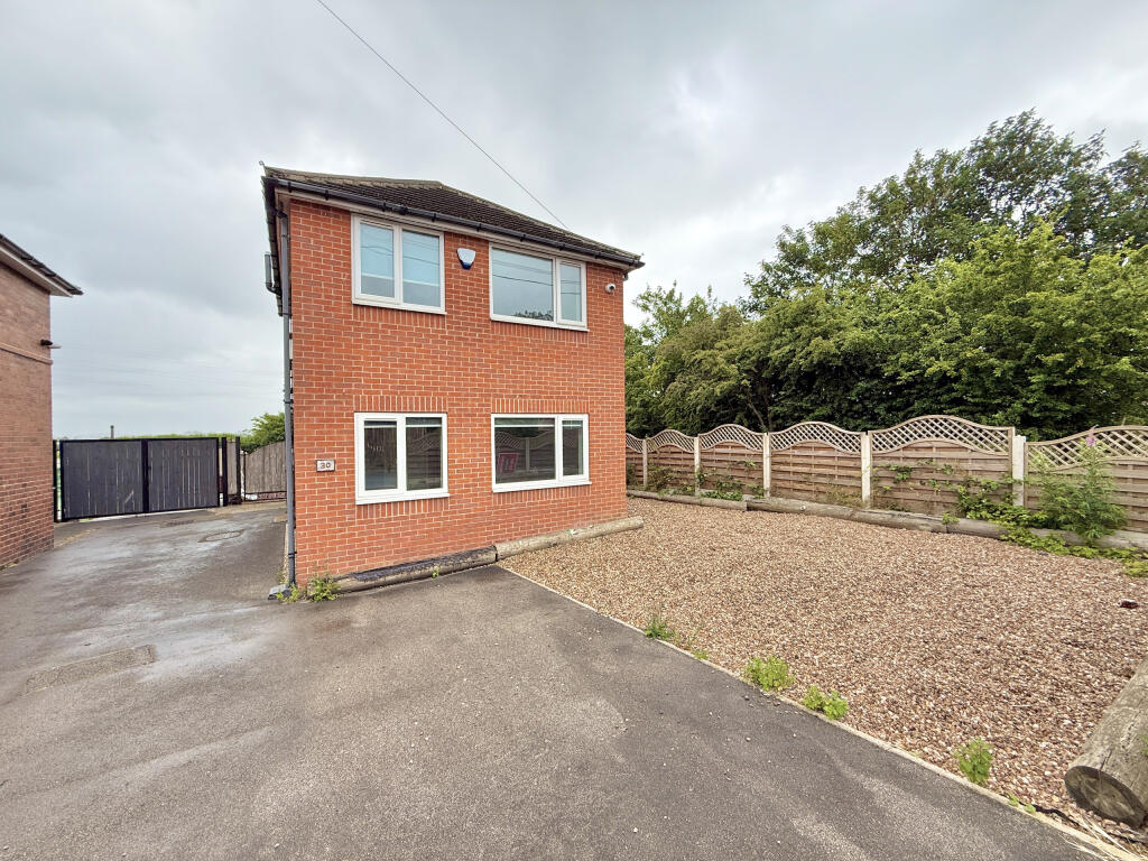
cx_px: 574
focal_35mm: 14
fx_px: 464
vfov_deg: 85.7
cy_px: 430
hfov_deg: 102.1
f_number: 2.2
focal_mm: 2.22
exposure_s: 1/564
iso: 64
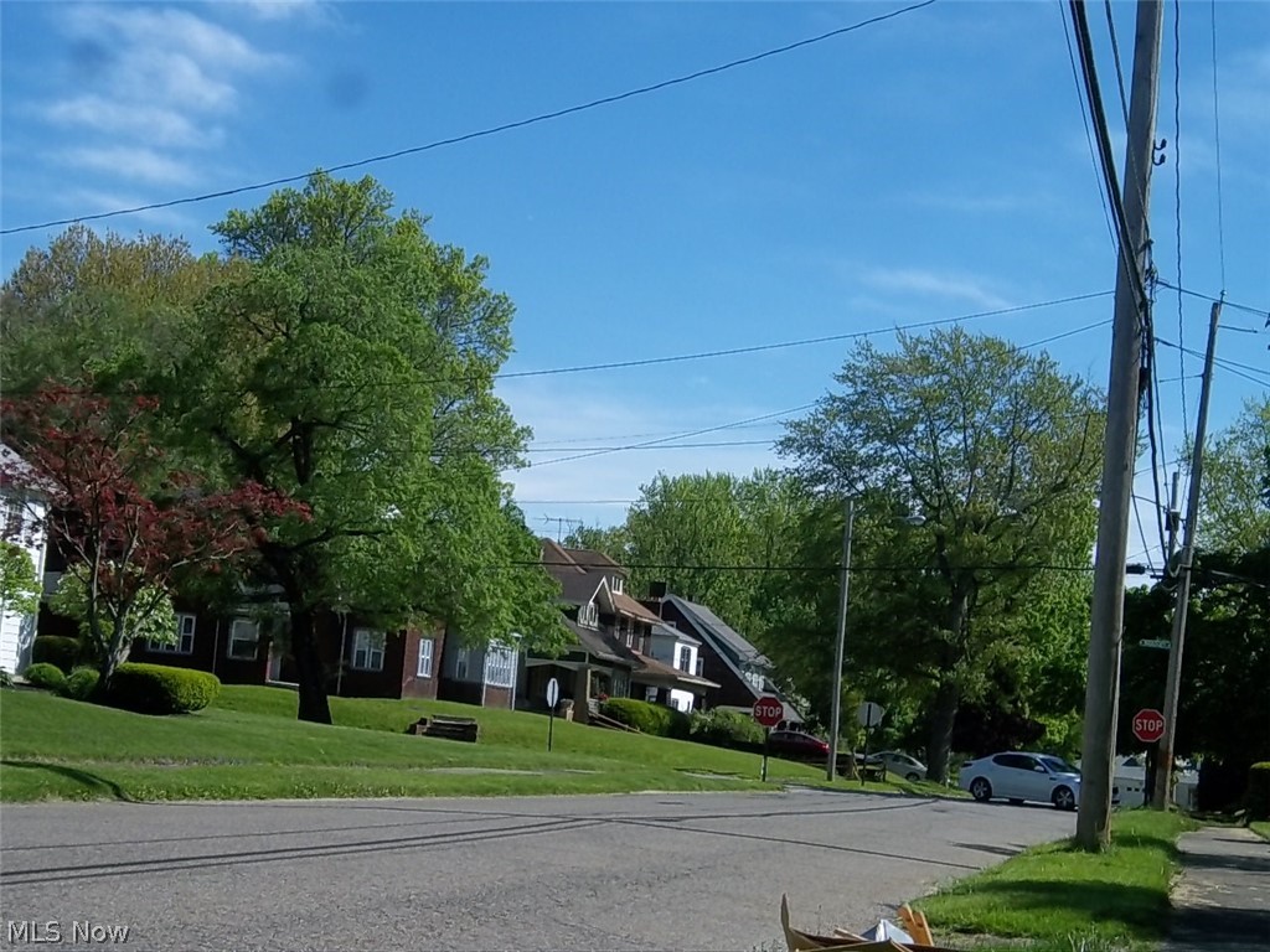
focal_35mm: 71
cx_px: 635
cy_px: 476
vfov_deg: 20.7
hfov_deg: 27.4
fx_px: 2605
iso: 64
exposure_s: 1/400
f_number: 5.9
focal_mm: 12.7
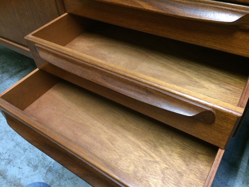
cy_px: 94
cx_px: 124
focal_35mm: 29
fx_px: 209
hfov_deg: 61.7
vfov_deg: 48.2
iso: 500
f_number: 2.2
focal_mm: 4.15
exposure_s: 1/17
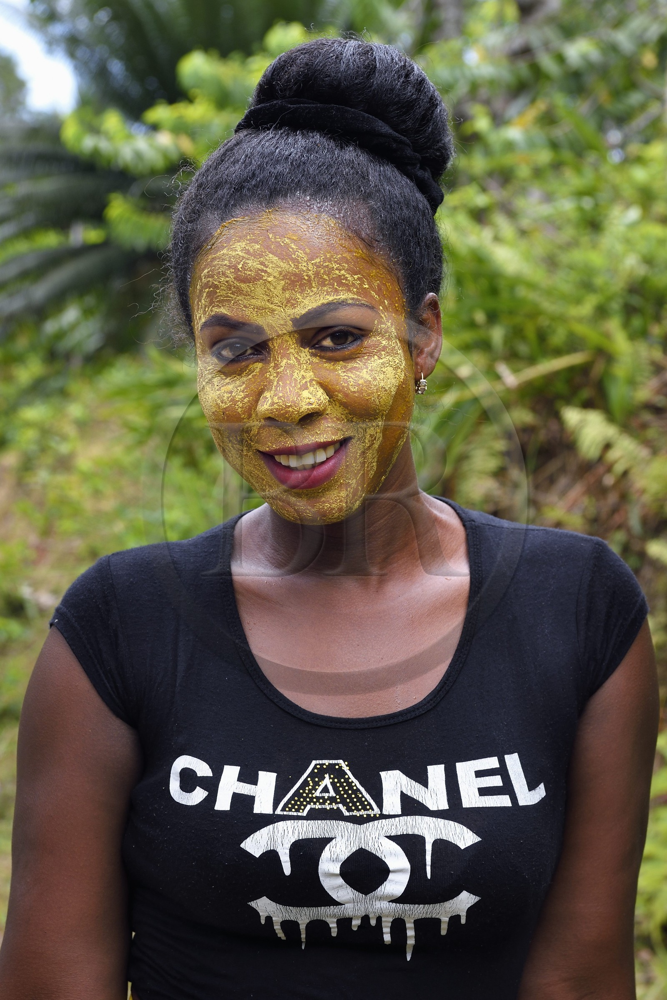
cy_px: 500
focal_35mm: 70
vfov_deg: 28.8
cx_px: 334
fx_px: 1945
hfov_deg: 19.5
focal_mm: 70
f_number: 8
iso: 400
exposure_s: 1/250
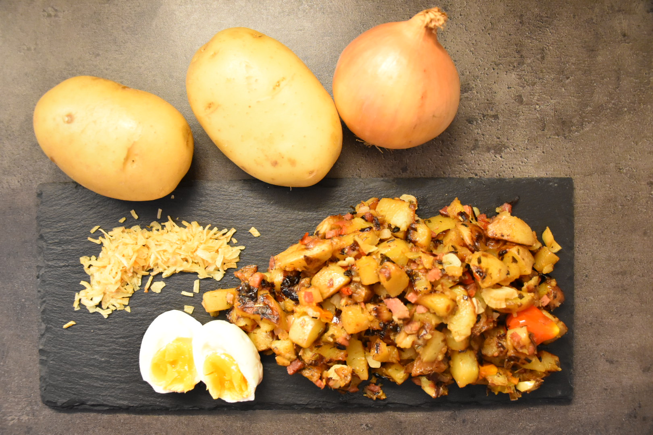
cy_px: 218
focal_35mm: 30
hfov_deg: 61.9
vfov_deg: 43.6
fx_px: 544
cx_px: 326
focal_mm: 20
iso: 3200
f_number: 3.5
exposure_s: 1/60
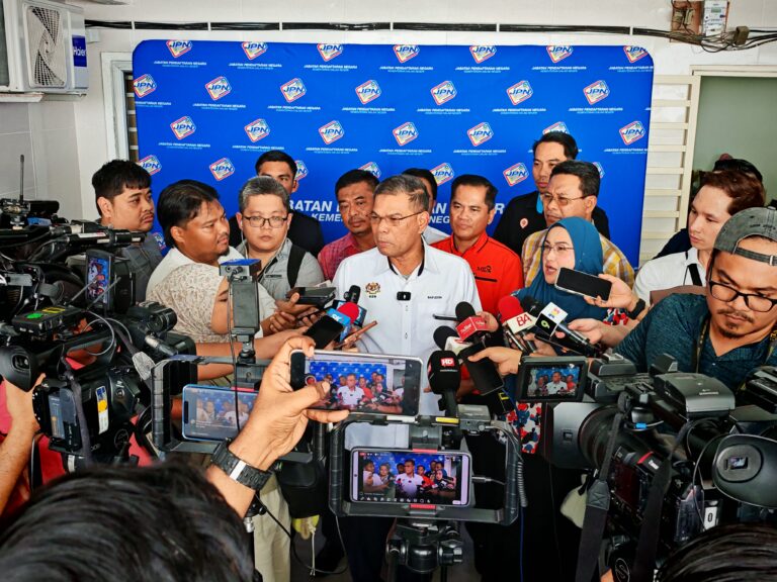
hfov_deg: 52.6
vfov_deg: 40.7
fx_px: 786
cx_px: 388
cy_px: 291
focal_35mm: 35
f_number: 2
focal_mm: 6.83
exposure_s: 1/290
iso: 100
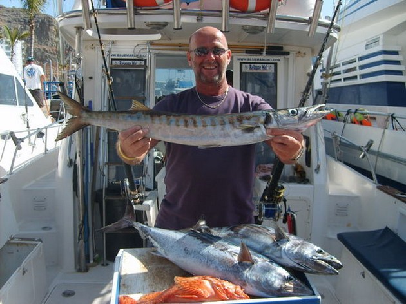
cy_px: 152
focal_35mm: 35
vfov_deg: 40.7
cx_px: 203
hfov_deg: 52.6
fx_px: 410
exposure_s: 1/1000
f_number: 2.8
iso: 50
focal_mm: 5.8
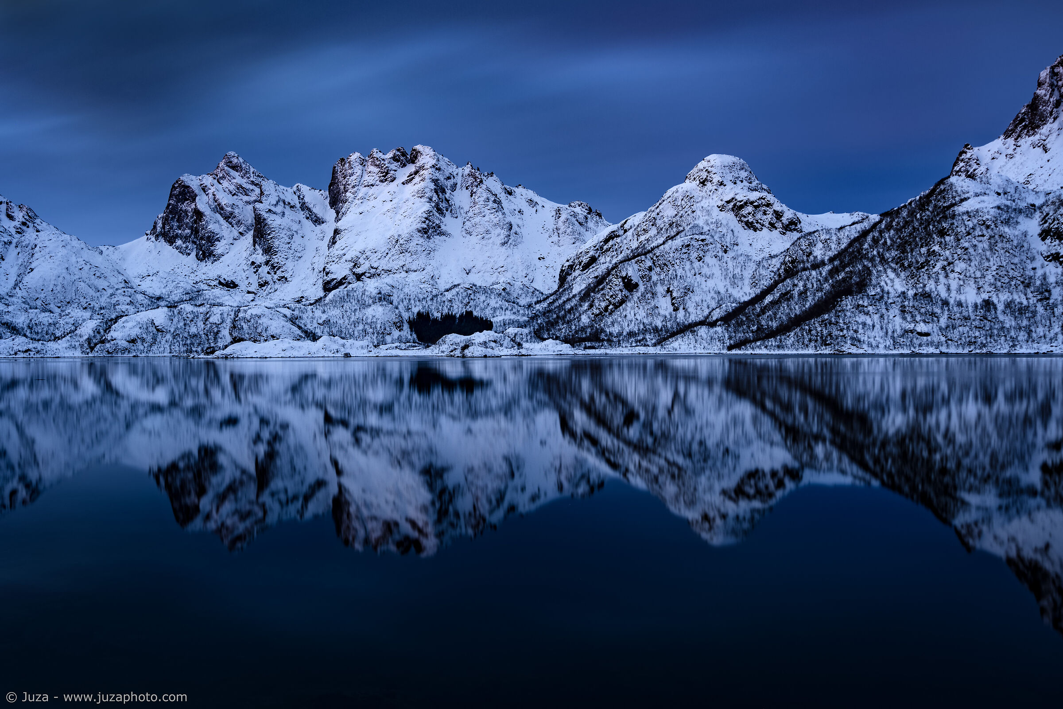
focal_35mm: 37
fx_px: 1092
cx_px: 532
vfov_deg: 35.9
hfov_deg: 51.9
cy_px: 354
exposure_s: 30
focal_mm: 24
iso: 100
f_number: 8
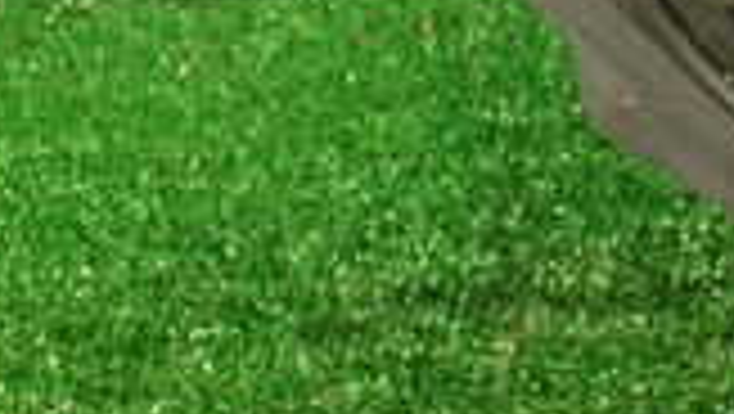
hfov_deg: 15.3
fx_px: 2493
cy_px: -382
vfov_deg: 9.0
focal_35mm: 128
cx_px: 1139
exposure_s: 1/30
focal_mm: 5.79
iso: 200
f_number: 2.4
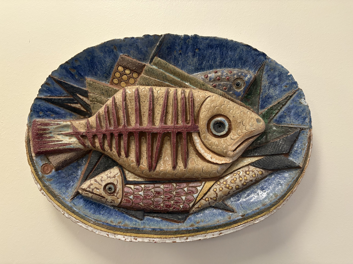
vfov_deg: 53.1
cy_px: 132
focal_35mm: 26
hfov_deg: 67.3
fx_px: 265
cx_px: 176
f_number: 1.6
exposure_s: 1/33
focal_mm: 5.96
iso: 400
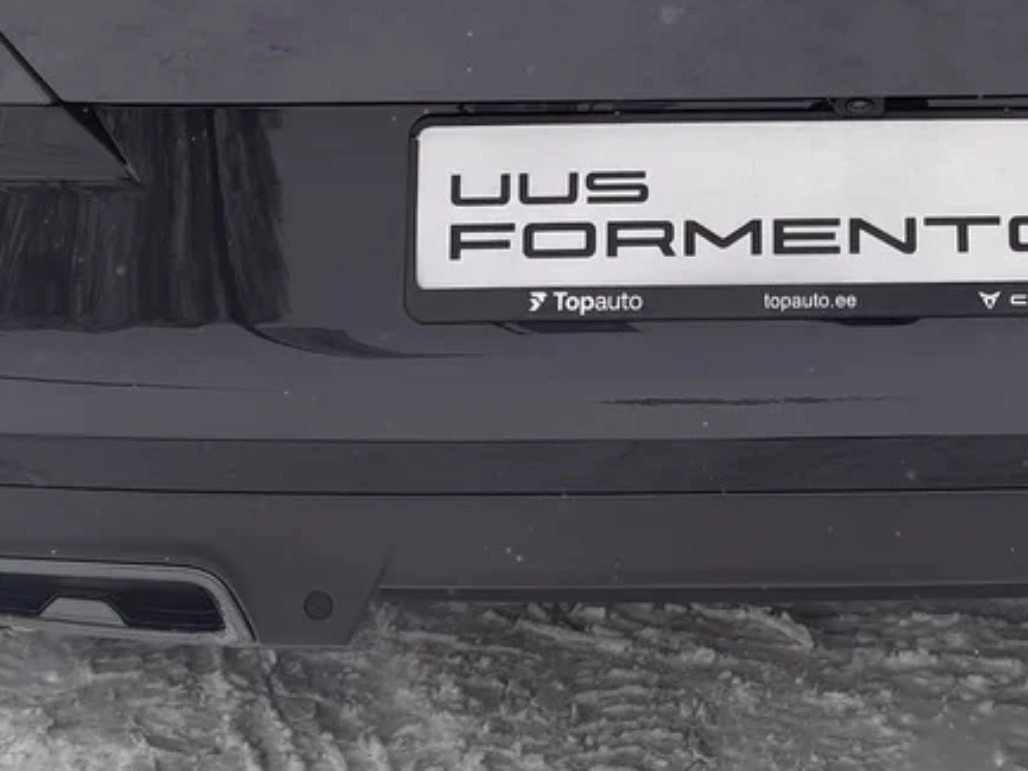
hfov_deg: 20.2
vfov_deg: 14.6
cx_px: 862
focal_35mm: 96
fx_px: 2852
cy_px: -308
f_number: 1.6
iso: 50
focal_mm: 5.96
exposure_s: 1/419
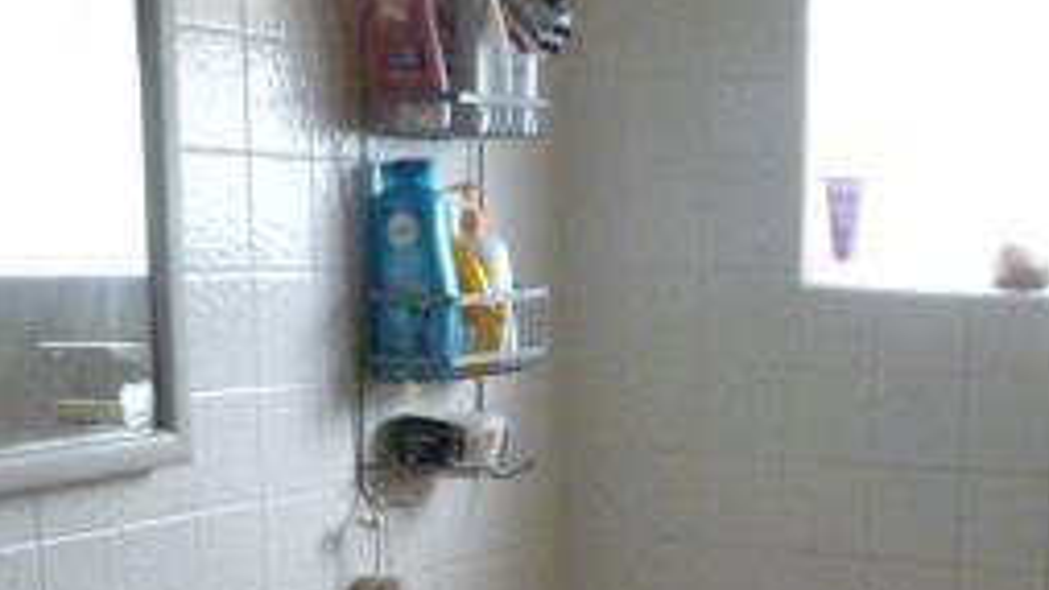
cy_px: 780
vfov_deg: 15.0
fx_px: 2142
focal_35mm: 77
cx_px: 719
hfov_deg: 27.3
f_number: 3.3
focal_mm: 5
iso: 800
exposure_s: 1/60
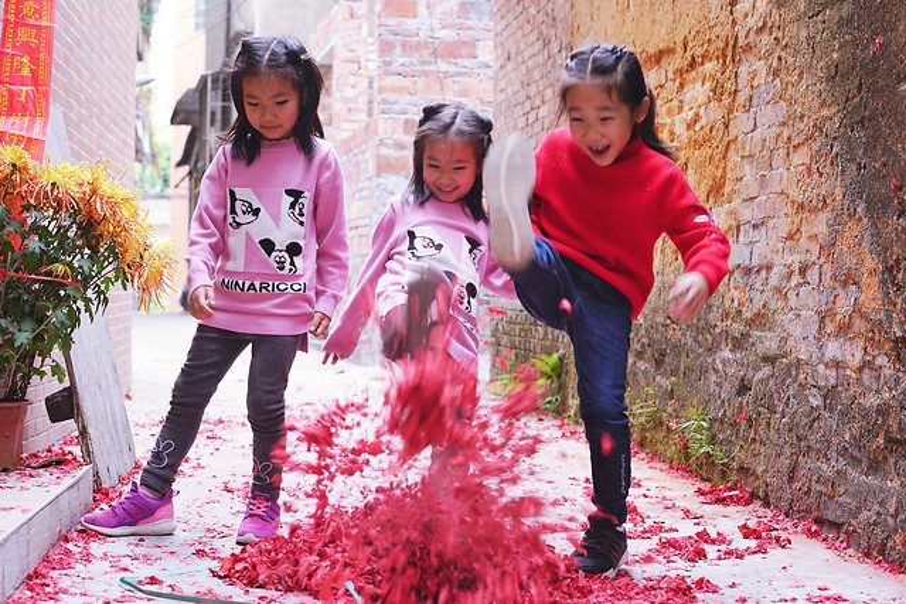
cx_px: 453
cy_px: 302
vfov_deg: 27.0
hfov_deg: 39.6
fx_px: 1259
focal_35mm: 50
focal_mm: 50
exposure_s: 1/60
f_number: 4
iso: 400
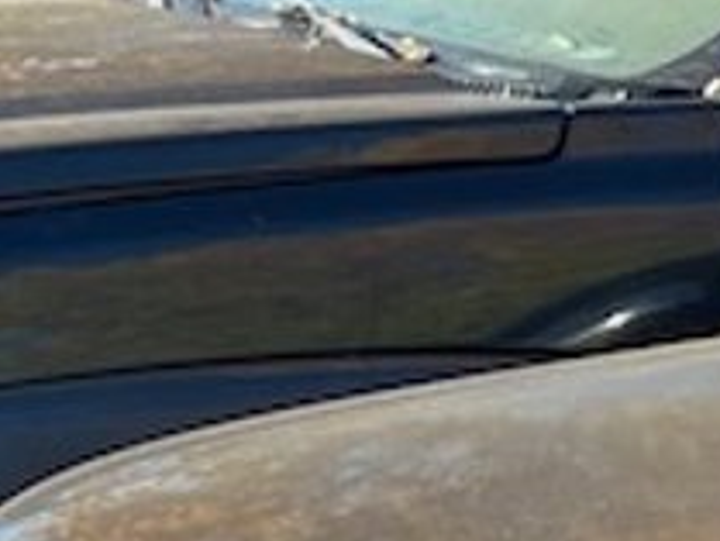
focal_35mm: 188
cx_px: 2162
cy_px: 1070
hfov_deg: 8.7
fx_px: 3913
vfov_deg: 7.6
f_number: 1.6
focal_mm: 5.1
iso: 50
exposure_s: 1/481
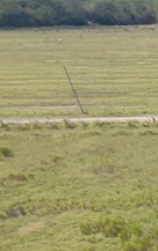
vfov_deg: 21.4
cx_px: 592
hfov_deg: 8.8
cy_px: 348
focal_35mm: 85
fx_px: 584
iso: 100
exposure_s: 1/1105
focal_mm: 17
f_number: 2.8
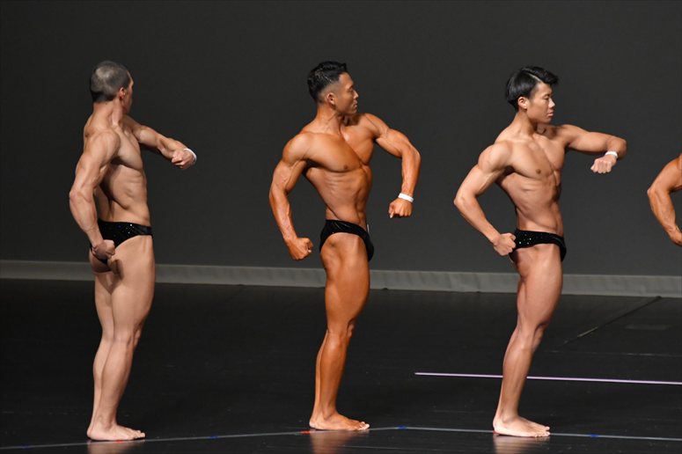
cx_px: 341
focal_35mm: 345
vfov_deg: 4.0
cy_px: 227
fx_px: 6533
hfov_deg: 6.0
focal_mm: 230
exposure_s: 1/400
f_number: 5.6
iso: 4000
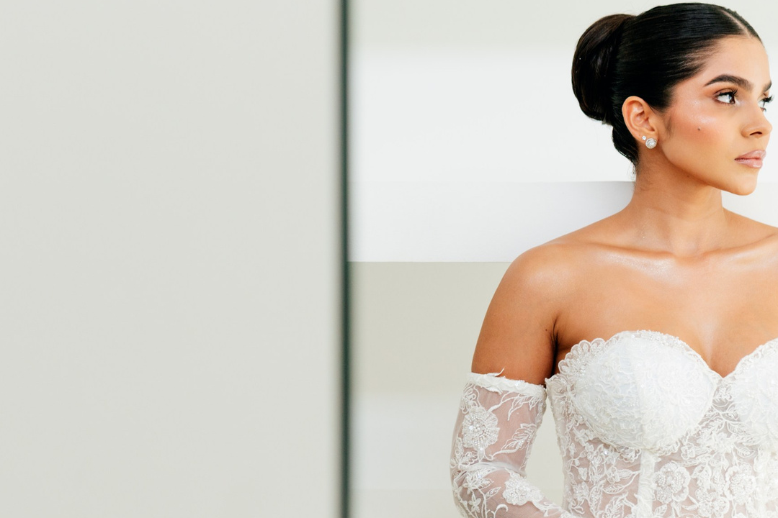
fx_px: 1794
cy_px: 208
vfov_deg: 16.4
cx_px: 169
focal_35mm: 83
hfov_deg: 24.1
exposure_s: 1/400
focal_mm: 35
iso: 250
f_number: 2.5
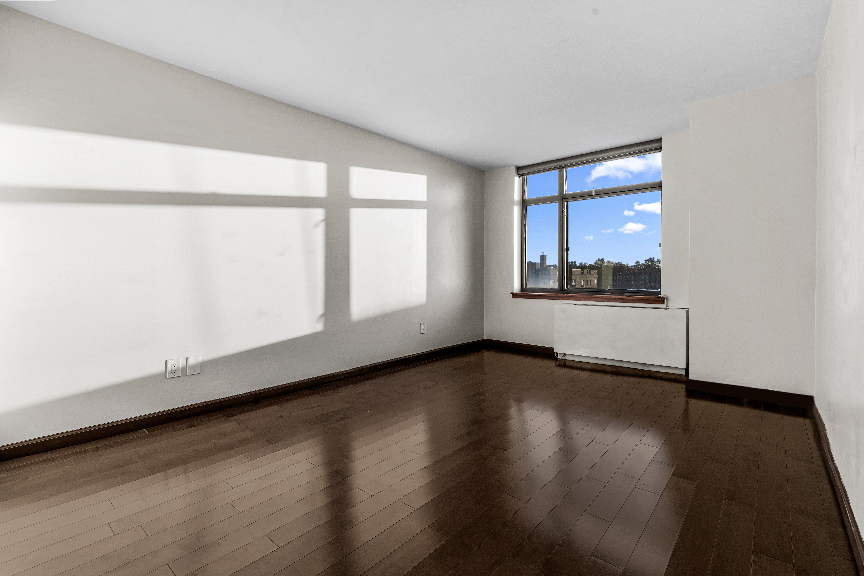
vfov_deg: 73.7
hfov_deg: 96.7
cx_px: 432
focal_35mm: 16
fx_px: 384
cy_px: 288
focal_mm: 16
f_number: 10
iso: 100
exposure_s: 1/6
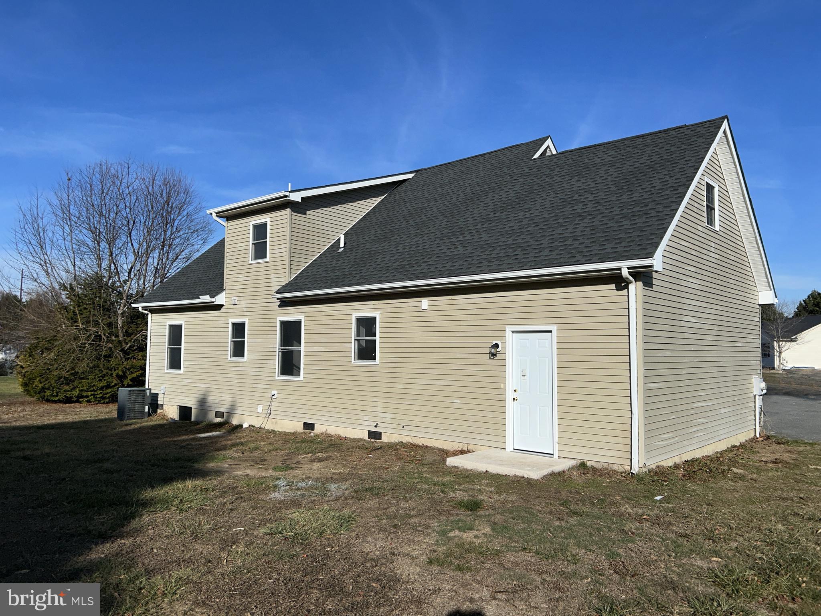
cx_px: 410
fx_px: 617
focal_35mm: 26
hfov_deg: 67.3
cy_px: 308
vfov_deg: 53.1
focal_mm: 5.7
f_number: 1.5
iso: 32
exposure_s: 1/11364
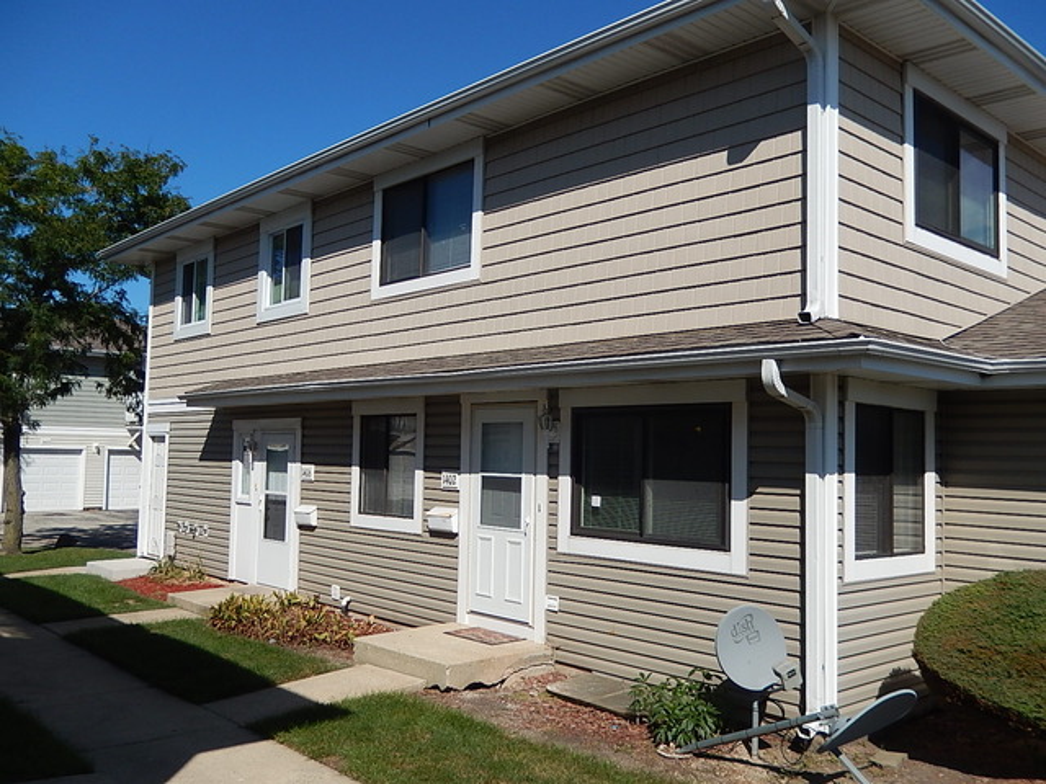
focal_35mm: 32
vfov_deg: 44.2
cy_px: 392
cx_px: 523
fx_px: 967
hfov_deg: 56.8
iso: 125
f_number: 7.6
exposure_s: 1/500
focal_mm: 5.7
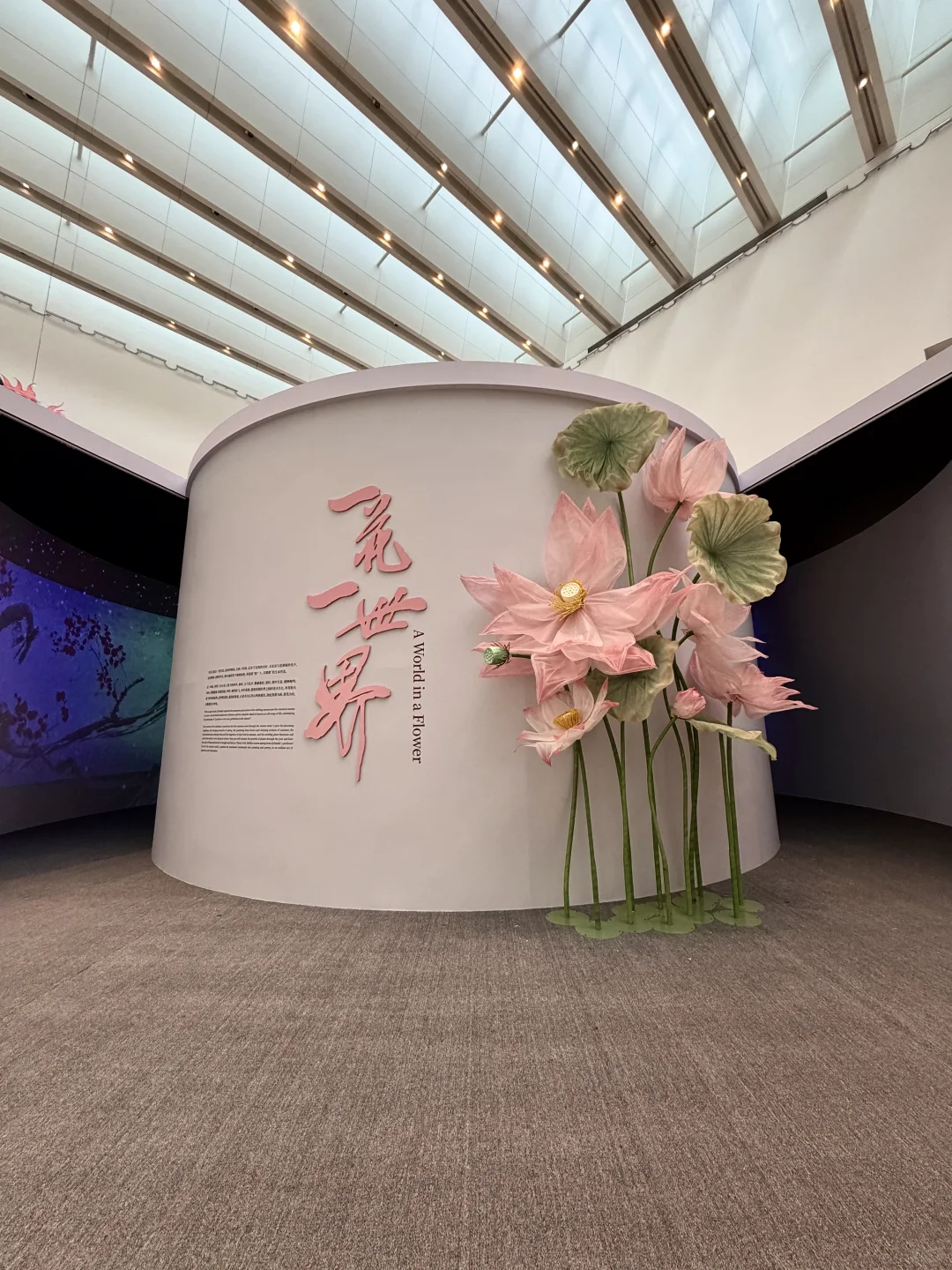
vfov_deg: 102.1
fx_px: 513
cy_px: 635
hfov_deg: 85.7
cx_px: 476
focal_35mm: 14
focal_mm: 2.22
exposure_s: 1/100
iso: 250
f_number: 2.2
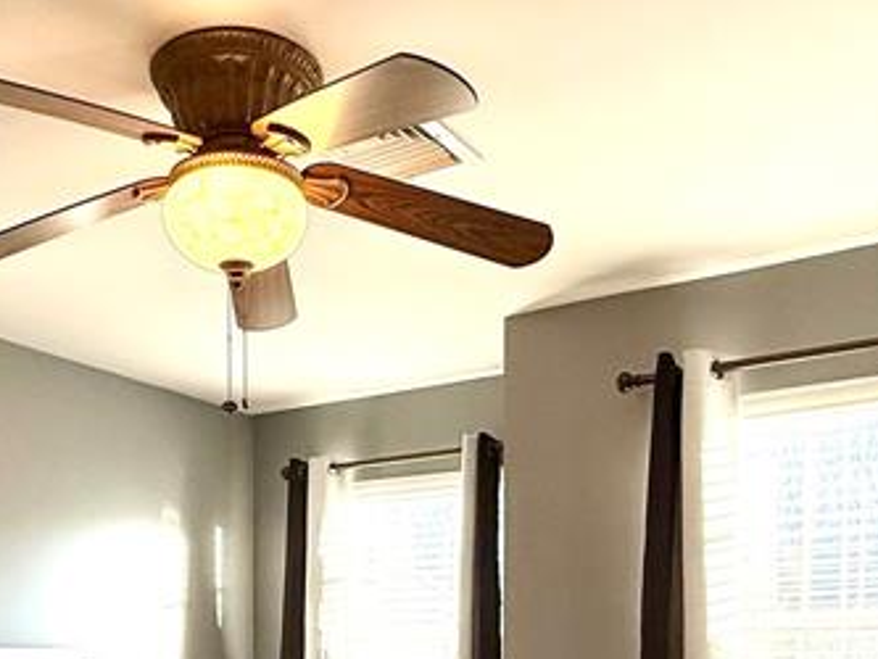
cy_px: 714
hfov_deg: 43.5
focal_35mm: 43
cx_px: 327
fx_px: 1091
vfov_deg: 30.3
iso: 125
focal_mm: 2.22
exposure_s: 1/120
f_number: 2.2
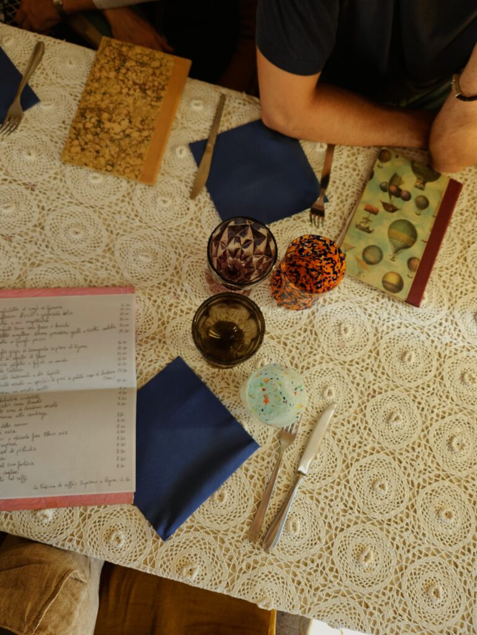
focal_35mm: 23
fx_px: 423
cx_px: 238
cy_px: 318
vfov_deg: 73.9
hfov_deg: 58.9
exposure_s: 1/120
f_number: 1.8
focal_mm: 5.4
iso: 100
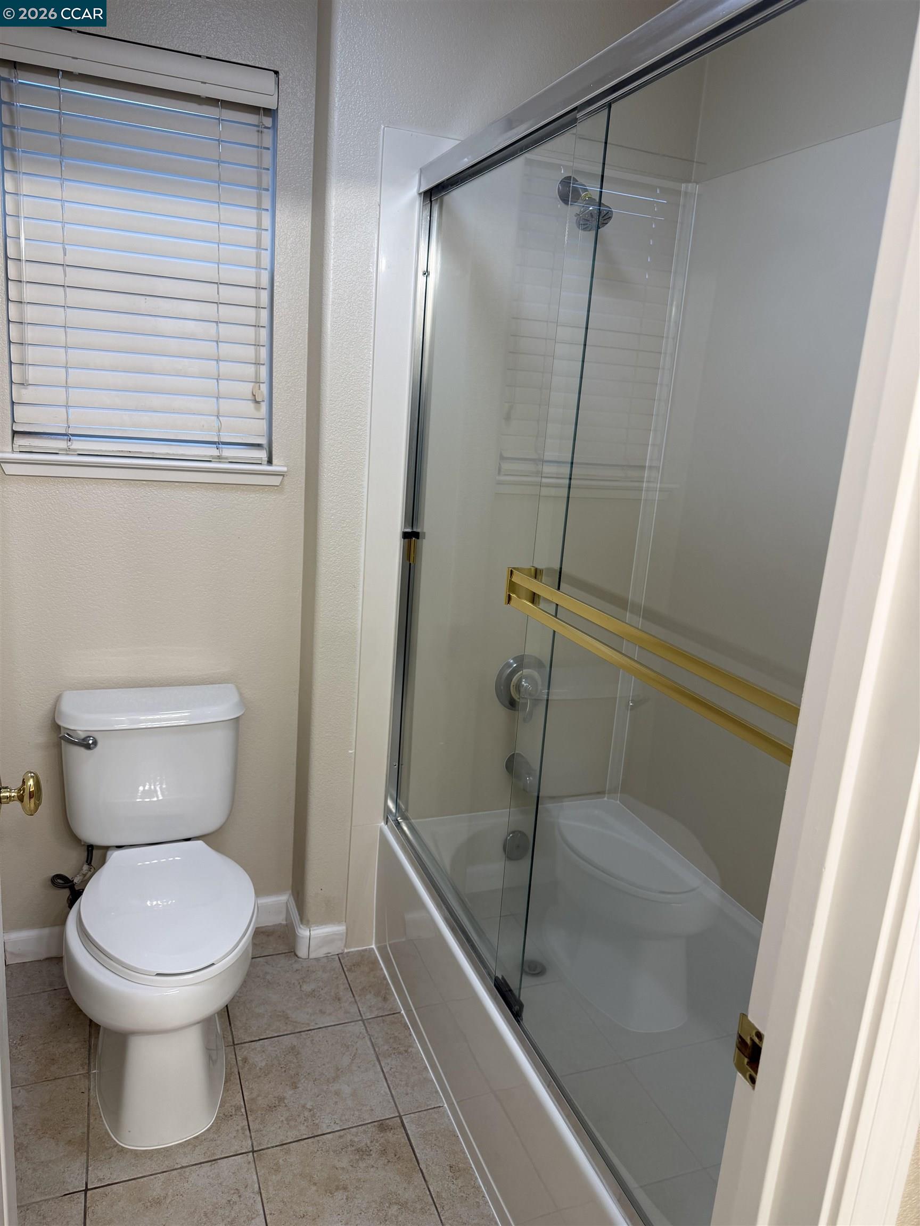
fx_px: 850
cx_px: 460
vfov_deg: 71.6
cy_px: 613
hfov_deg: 56.8
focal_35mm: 24
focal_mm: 6.76
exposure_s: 1/120
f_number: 1.78
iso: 80
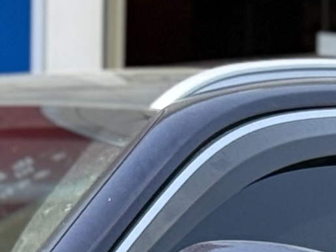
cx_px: -207
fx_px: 3631
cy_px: 561
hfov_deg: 5.2
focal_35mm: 374
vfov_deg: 3.9
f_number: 1.78
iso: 100
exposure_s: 1/2208
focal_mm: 6.76
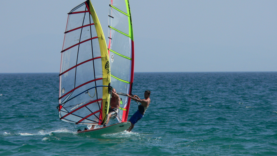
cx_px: 139
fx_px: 3467
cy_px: 79
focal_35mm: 472
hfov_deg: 4.6
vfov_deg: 2.6
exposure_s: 1/1000
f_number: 4.6
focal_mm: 72
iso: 80
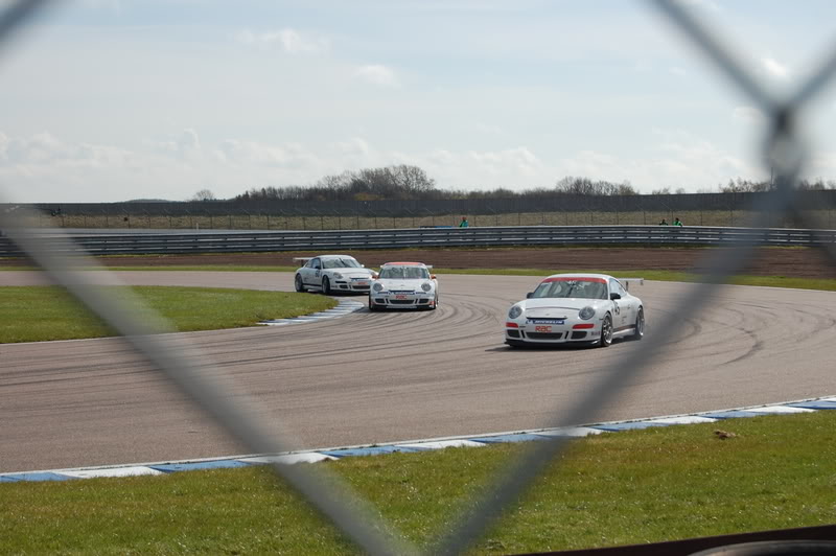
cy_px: 278
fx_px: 1914
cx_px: 418
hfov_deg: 24.6
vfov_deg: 16.5
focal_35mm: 82
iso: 200
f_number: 10
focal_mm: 55
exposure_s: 1/400
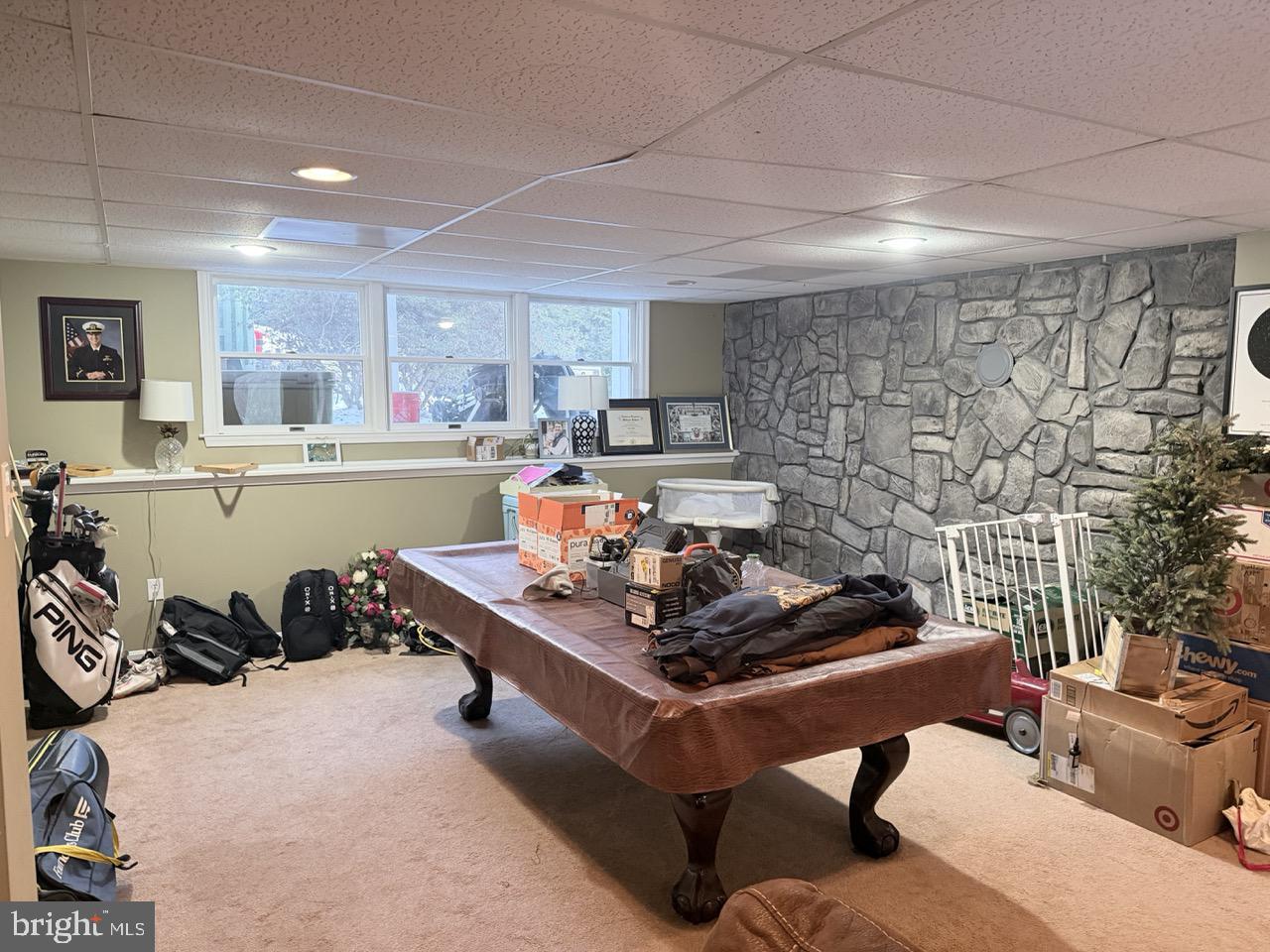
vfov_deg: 56.8
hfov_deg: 71.6
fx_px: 881
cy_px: 476
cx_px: 635
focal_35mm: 24
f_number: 1.78
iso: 400
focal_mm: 6.76
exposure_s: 1/60
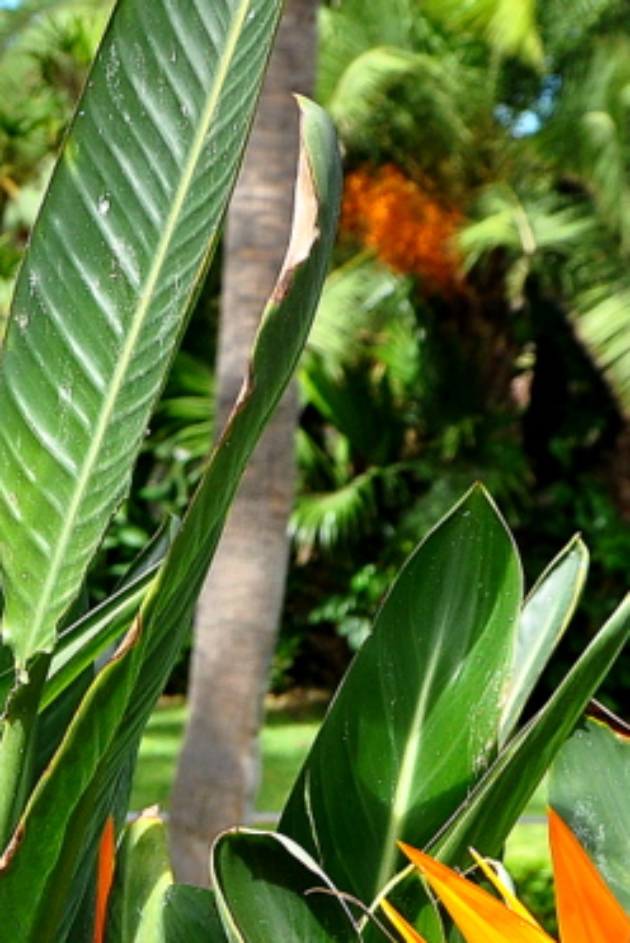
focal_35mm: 184
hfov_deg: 7.4
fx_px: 4821
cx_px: -264
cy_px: 891
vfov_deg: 11.1
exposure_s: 1/250
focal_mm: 38
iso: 400
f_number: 9
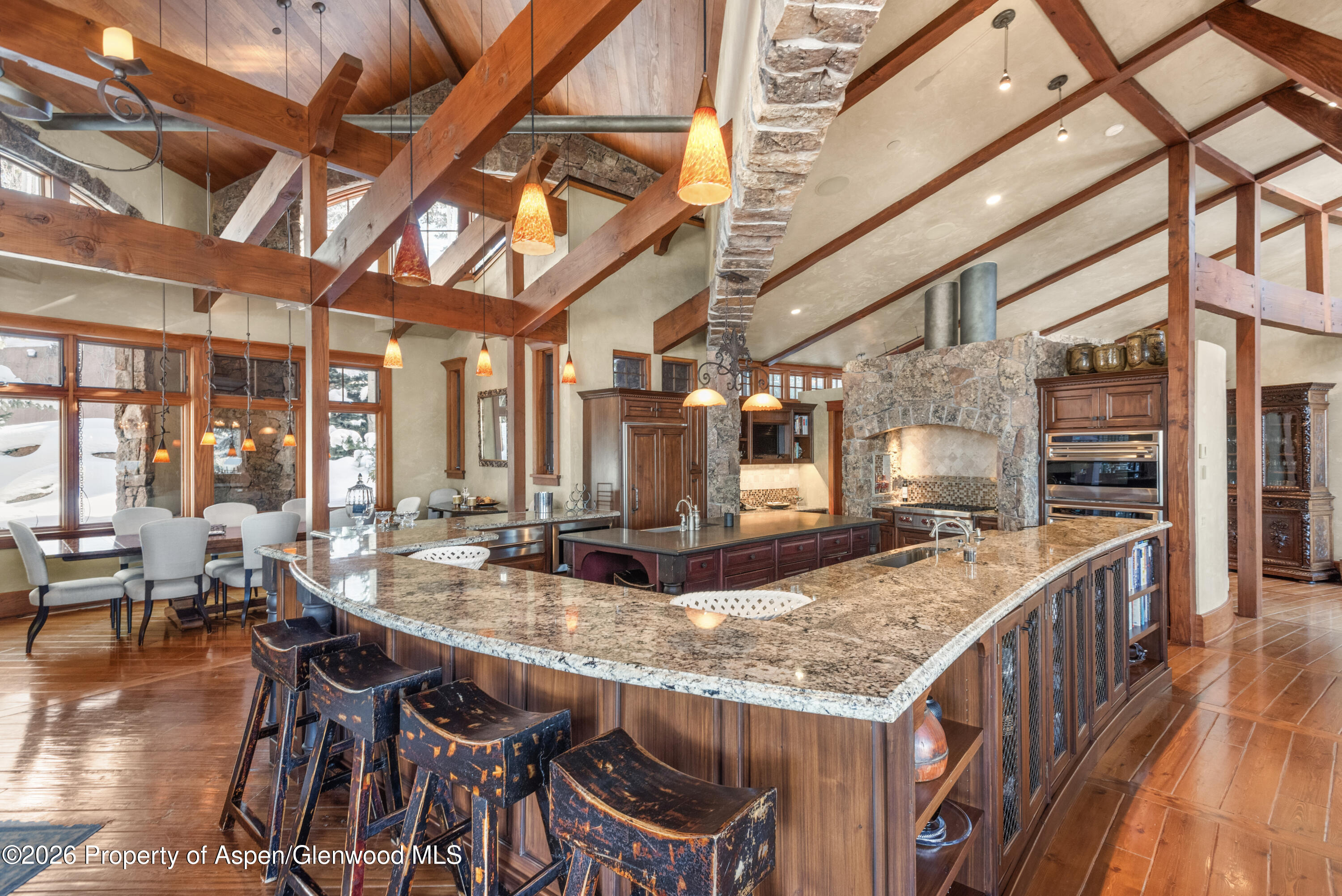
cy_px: 448
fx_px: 634
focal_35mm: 17
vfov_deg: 70.5
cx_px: 671
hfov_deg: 93.3
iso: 1250
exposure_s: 1/3
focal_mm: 17
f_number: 8
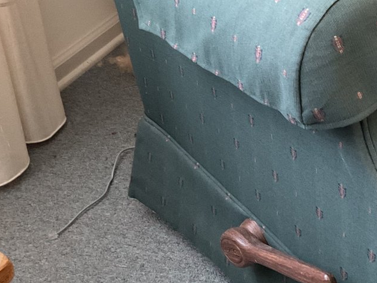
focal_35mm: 69
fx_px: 751
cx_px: 351
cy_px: 99
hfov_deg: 27.0
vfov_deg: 21.2
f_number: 1.8
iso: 320
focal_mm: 3
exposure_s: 1/30
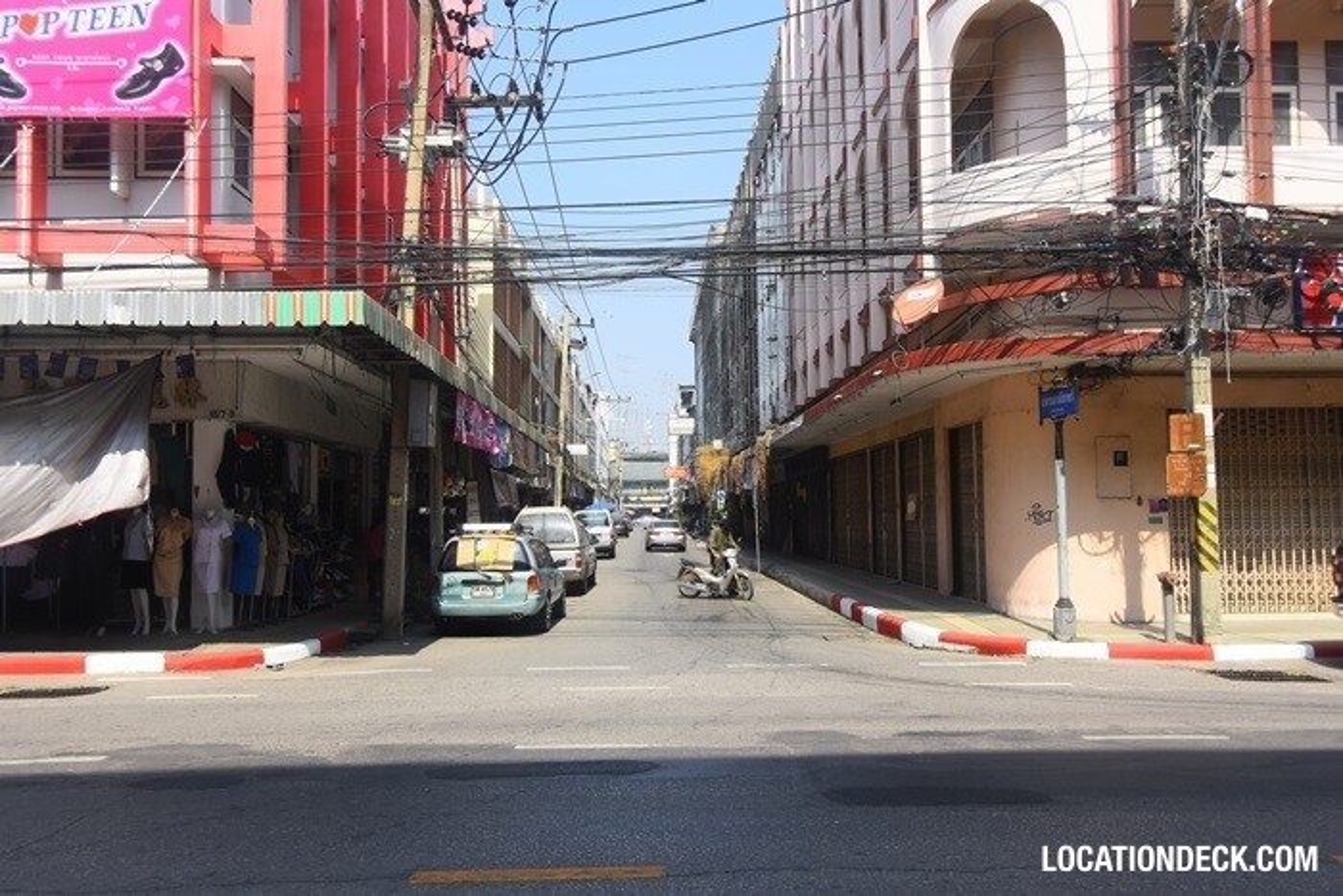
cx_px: 672
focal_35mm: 30
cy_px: 448
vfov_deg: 43.6
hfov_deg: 61.9
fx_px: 1119
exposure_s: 1/320
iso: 250
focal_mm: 20
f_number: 9
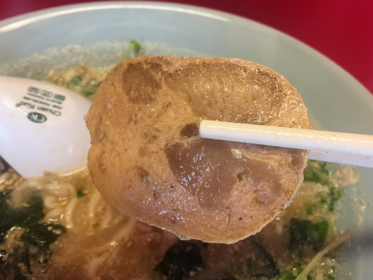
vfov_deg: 42.9
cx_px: 197
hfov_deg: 55.3
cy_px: 136
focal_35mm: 33
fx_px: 356
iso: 40
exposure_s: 1/15
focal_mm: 4.15
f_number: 2.2
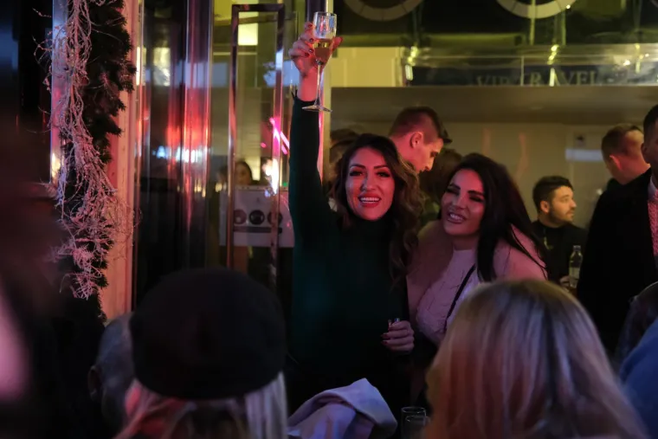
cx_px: 329
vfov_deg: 26.5
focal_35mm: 51
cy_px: 220
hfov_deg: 38.9
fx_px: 932
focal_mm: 34.2
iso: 6400
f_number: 2.8
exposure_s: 1/40
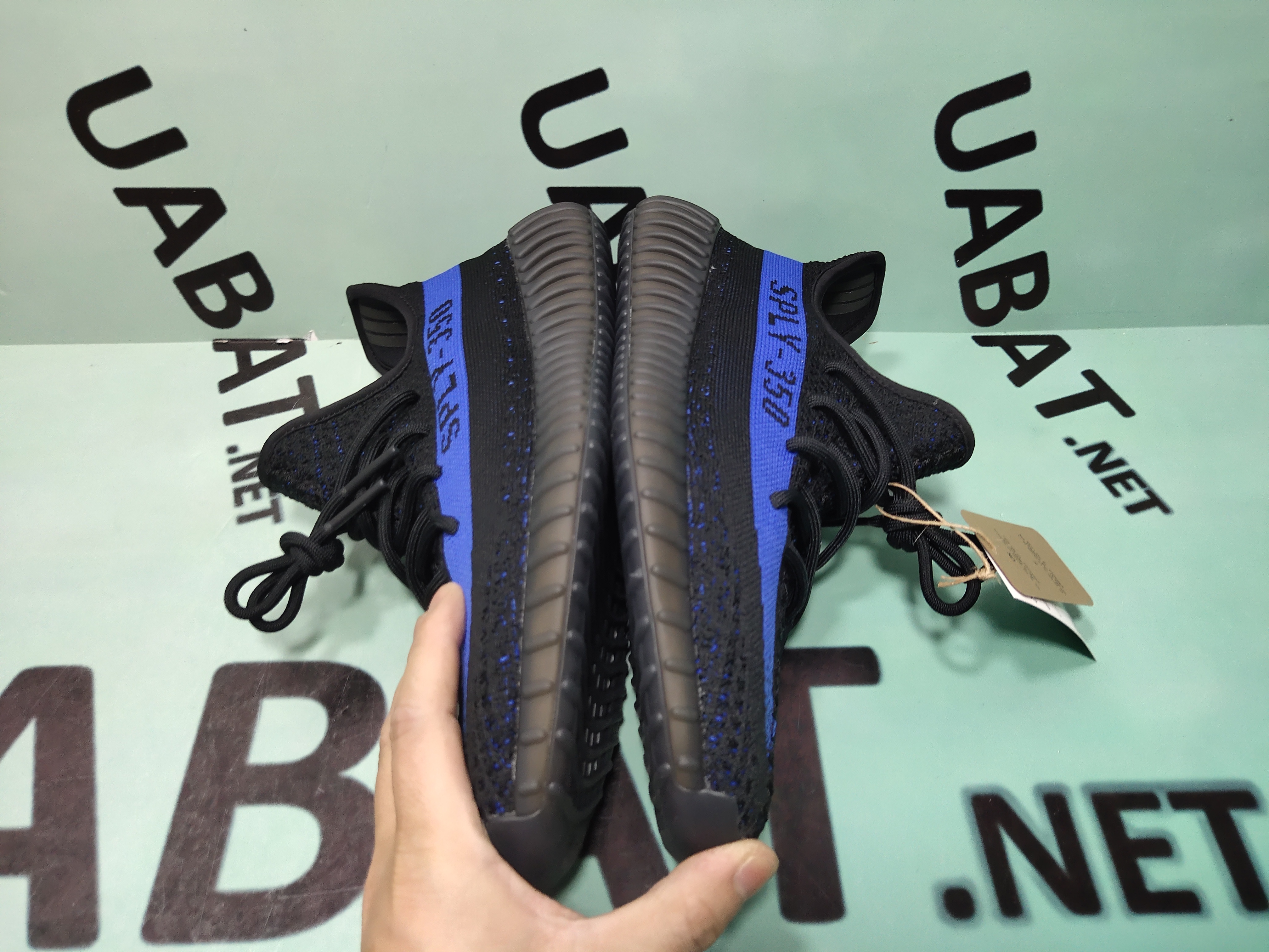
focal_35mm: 30
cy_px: 476
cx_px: 634
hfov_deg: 60.0
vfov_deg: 46.8
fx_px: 1100
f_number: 1.79
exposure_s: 1/100
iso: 145
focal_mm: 4.35
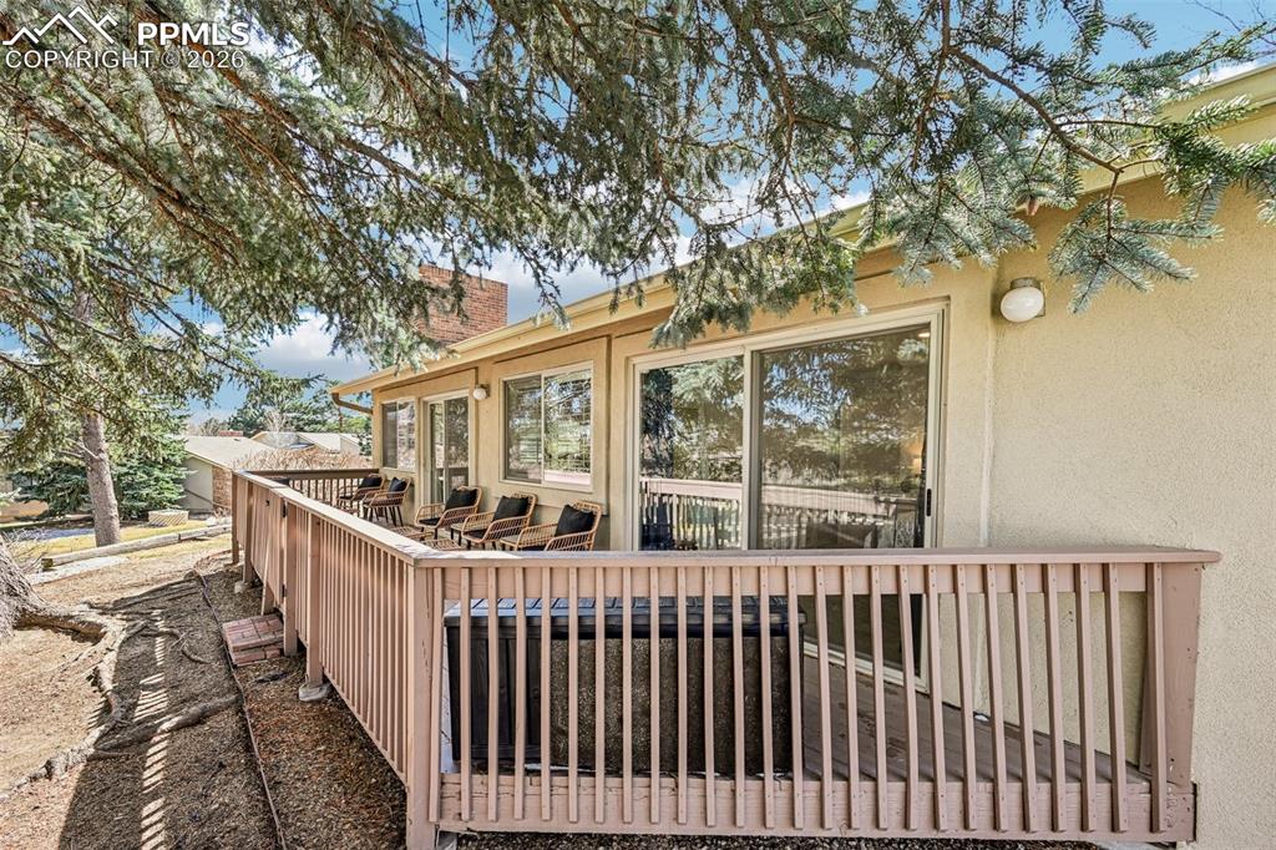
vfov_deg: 81.2
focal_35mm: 14
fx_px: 496
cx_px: 638
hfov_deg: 104.3
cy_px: 425
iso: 125
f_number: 11
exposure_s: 1/15
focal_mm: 14
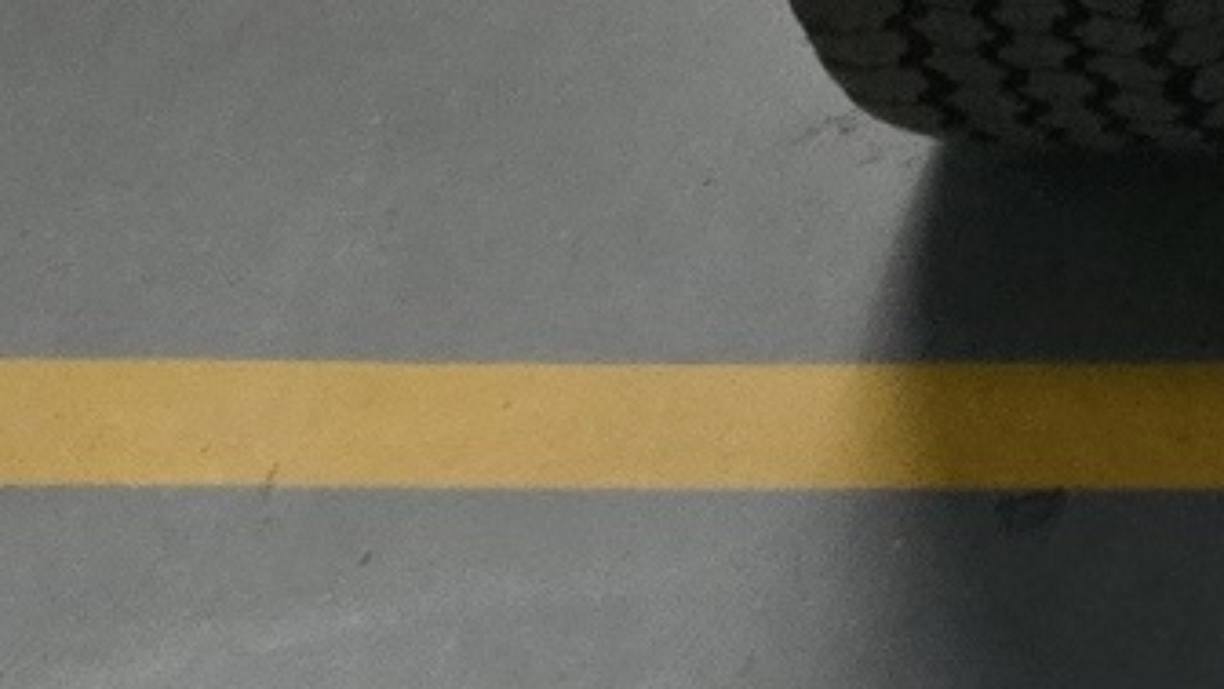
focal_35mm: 179
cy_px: -2063
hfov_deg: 10.5
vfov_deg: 5.8
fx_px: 5810
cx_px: 2856
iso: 1600
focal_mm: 6.3
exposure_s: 1/40
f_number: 1.7
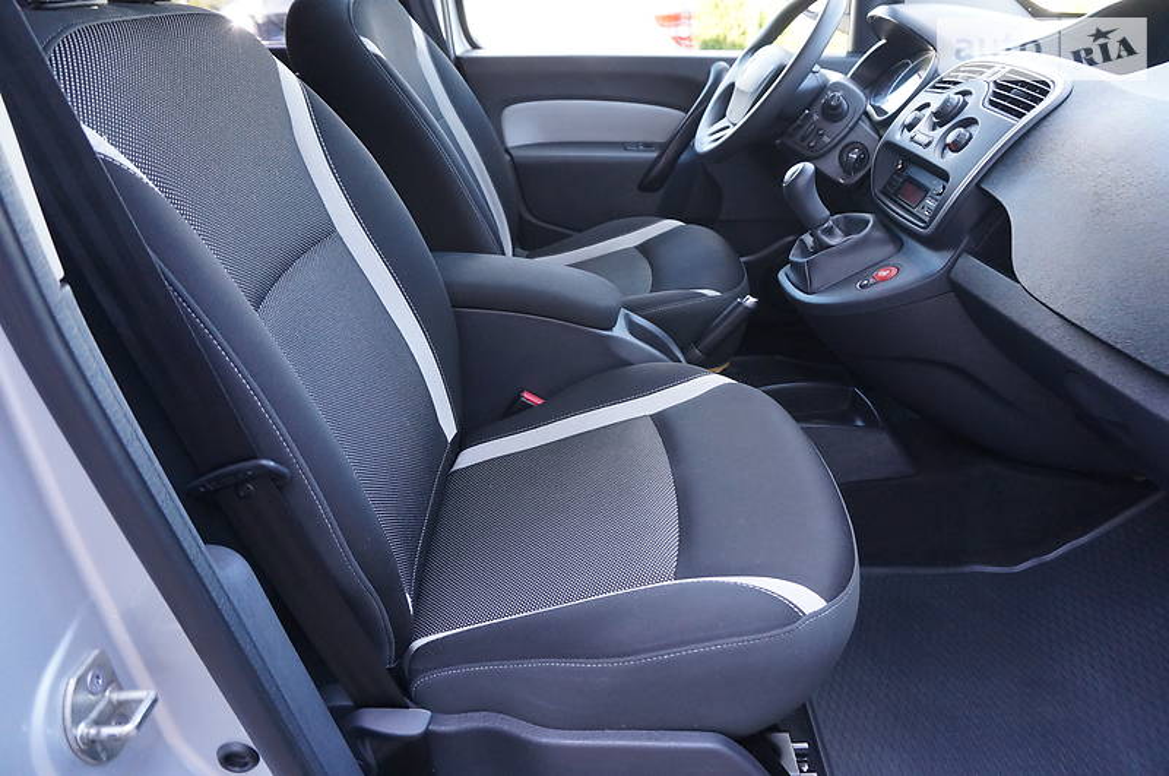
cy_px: 388
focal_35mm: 24
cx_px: 584
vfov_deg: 53.0
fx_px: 778
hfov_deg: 73.8
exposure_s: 1/160
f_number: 4
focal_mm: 16
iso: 1000
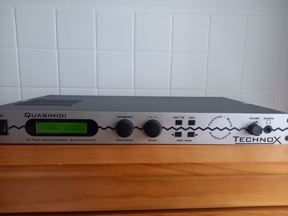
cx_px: 144
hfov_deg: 69.4
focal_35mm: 25
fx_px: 208
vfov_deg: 54.9
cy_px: 108
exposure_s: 1/33.3
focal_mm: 4.65
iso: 400
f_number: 1.8
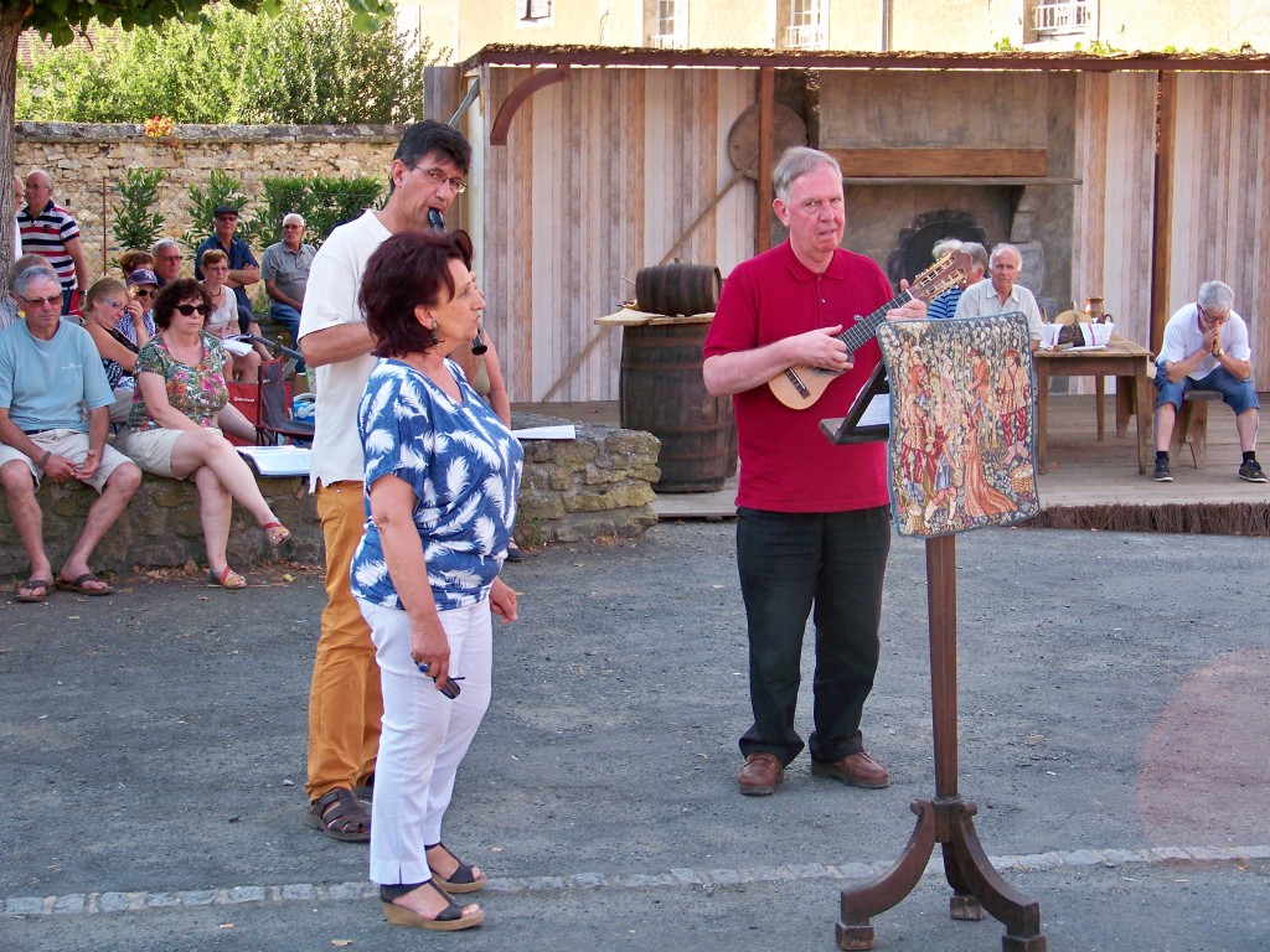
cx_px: 635
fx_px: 2385
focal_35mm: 65
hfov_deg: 29.8
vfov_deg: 22.6
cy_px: 476
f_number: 3.2
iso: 100
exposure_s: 1/160
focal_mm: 13.2
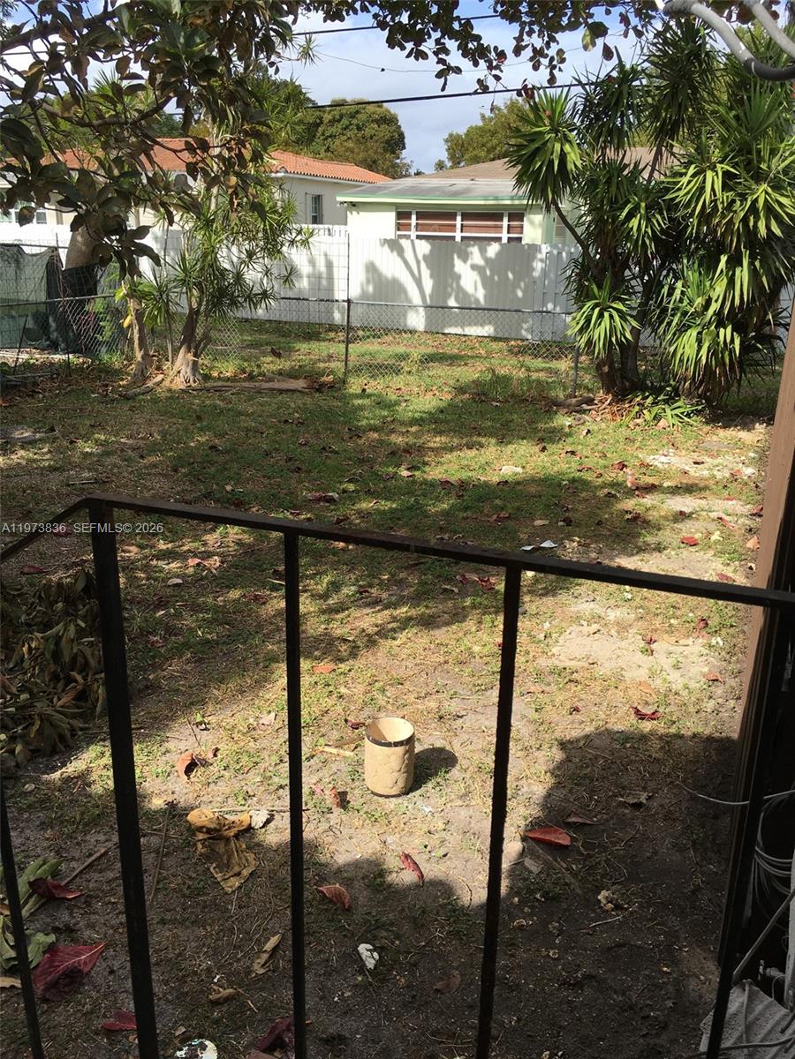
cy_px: 530
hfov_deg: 48.2
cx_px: 398
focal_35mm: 29
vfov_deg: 61.7
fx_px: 888
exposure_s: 1/986
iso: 25
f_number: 2.2
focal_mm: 4.15
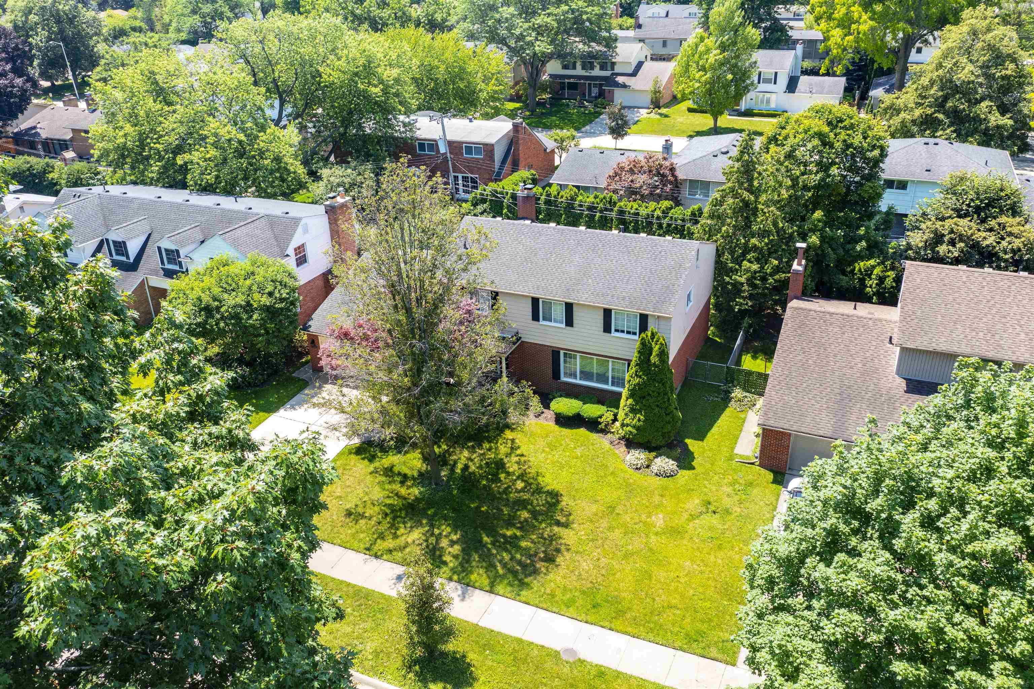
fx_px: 804
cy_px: 344
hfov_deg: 65.5
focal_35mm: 28
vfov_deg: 46.4
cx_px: 517
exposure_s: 1/200
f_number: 4.5
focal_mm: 10.26
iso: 100
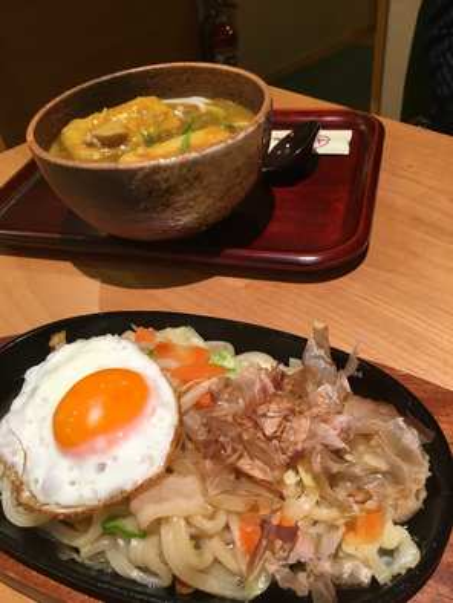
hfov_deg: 48.3
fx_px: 505
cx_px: 226
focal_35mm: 29
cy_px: 302
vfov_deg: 61.6
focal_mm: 4.15
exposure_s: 1/30
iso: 50
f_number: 2.2
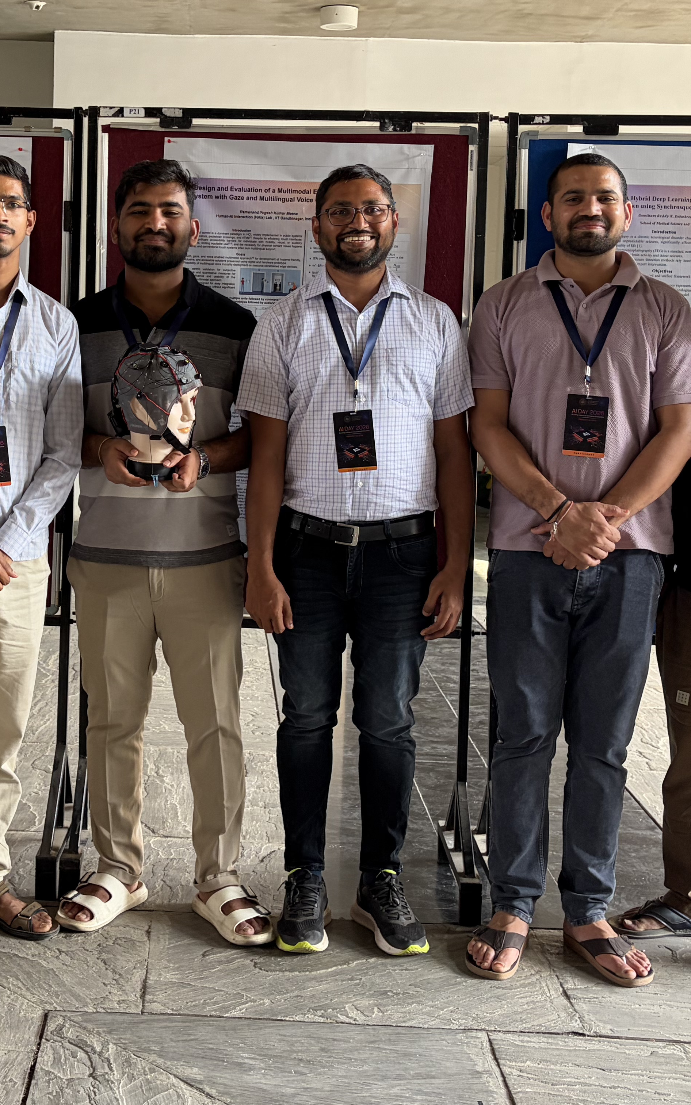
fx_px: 1567
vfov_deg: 38.7
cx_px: 136
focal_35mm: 52
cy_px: 429
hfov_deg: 24.5
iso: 160
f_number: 1.6
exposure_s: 1/60
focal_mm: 5.96
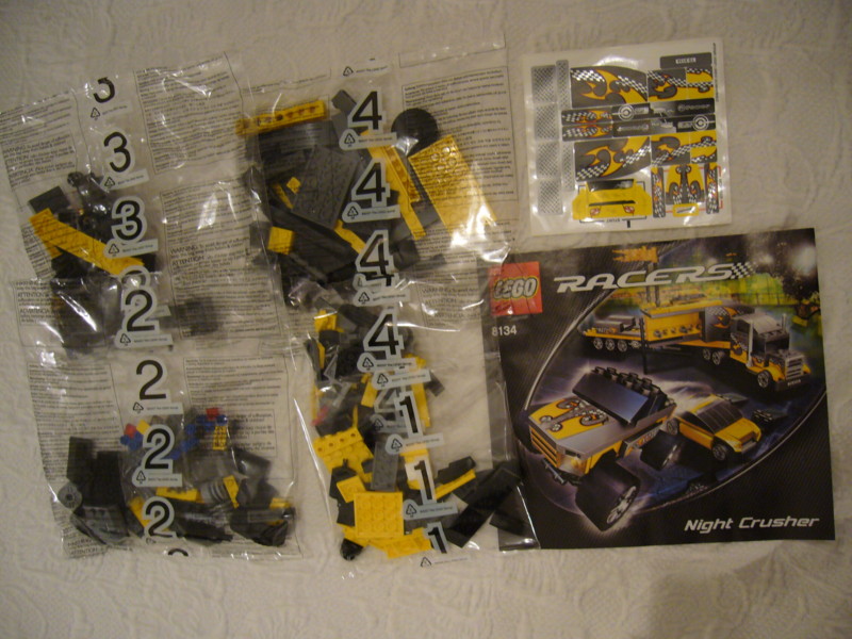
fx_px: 861
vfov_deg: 40.7
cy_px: 320
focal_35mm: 35
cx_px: 426
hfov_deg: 52.6
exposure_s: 1/13
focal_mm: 5.8
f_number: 2.8
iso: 200
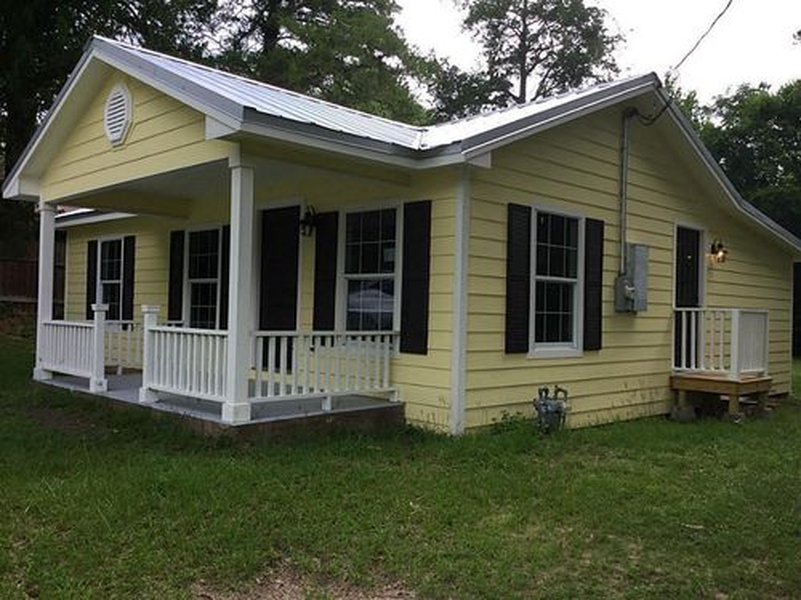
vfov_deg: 45.4
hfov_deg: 58.4
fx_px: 717
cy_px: 300
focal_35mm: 31
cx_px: 400
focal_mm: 3.3
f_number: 2.4
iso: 25
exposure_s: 1/515
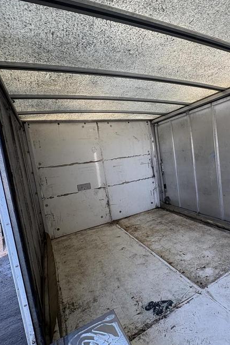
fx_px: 192
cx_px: 163
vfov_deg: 84.0
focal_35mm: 20
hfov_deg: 59.7
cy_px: 175
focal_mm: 2.22
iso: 50
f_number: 2.2
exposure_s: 1/100
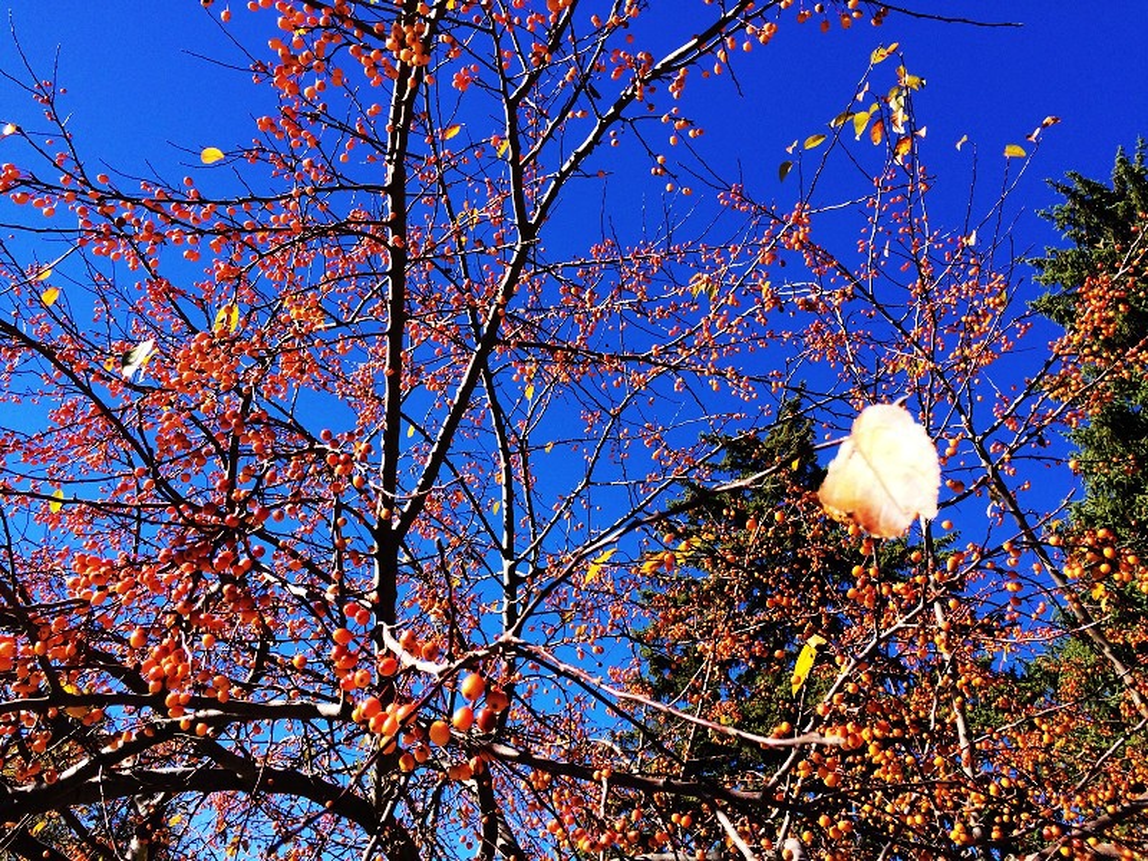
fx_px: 962
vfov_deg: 48.2
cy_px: 430
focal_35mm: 29
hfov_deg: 61.7
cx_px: 574
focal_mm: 4.15
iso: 32
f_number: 2.2
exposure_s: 1/954
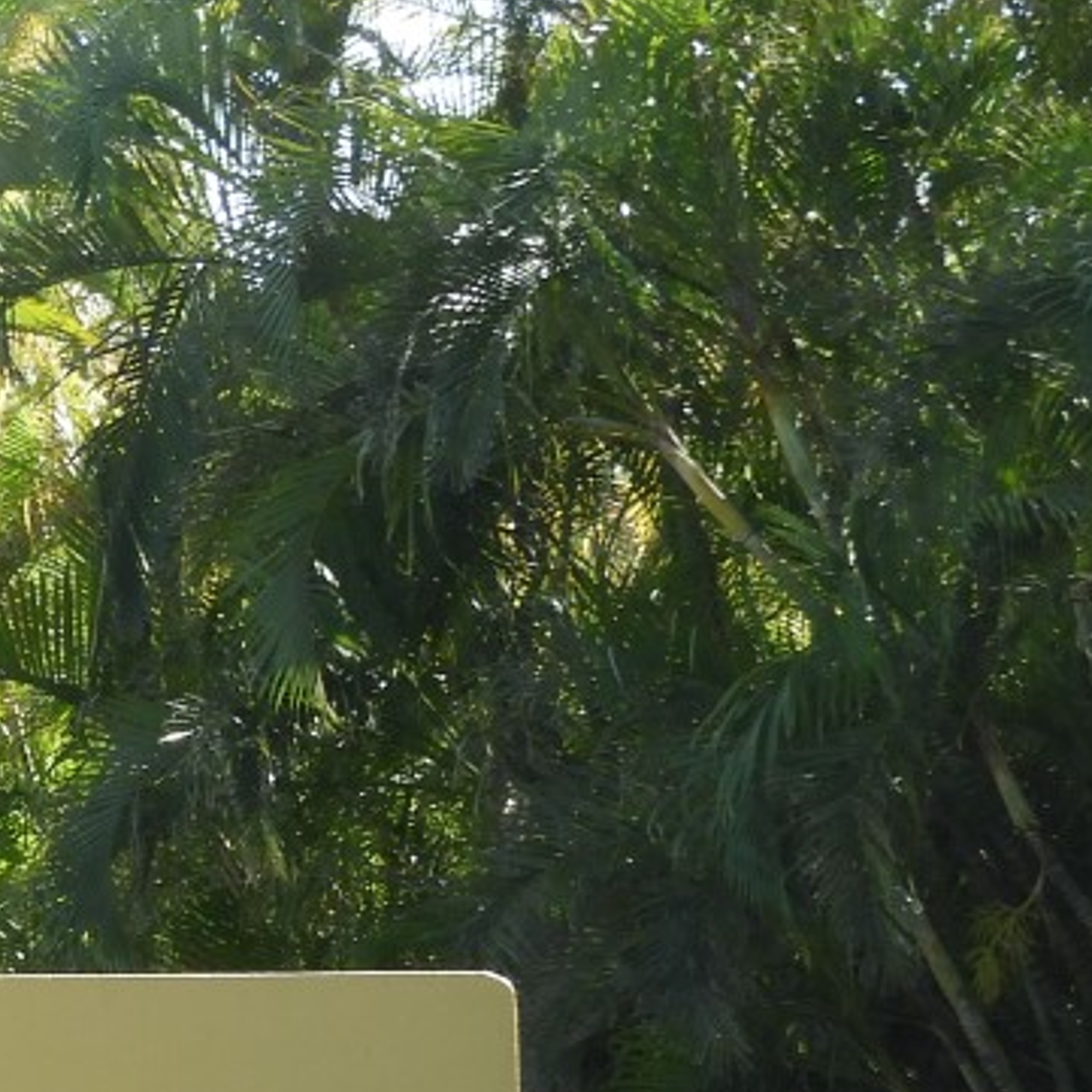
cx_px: -835
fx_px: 15739
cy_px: 786
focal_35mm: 441
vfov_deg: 4.0
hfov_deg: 3.9
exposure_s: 1/125
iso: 100
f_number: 5
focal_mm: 22.4
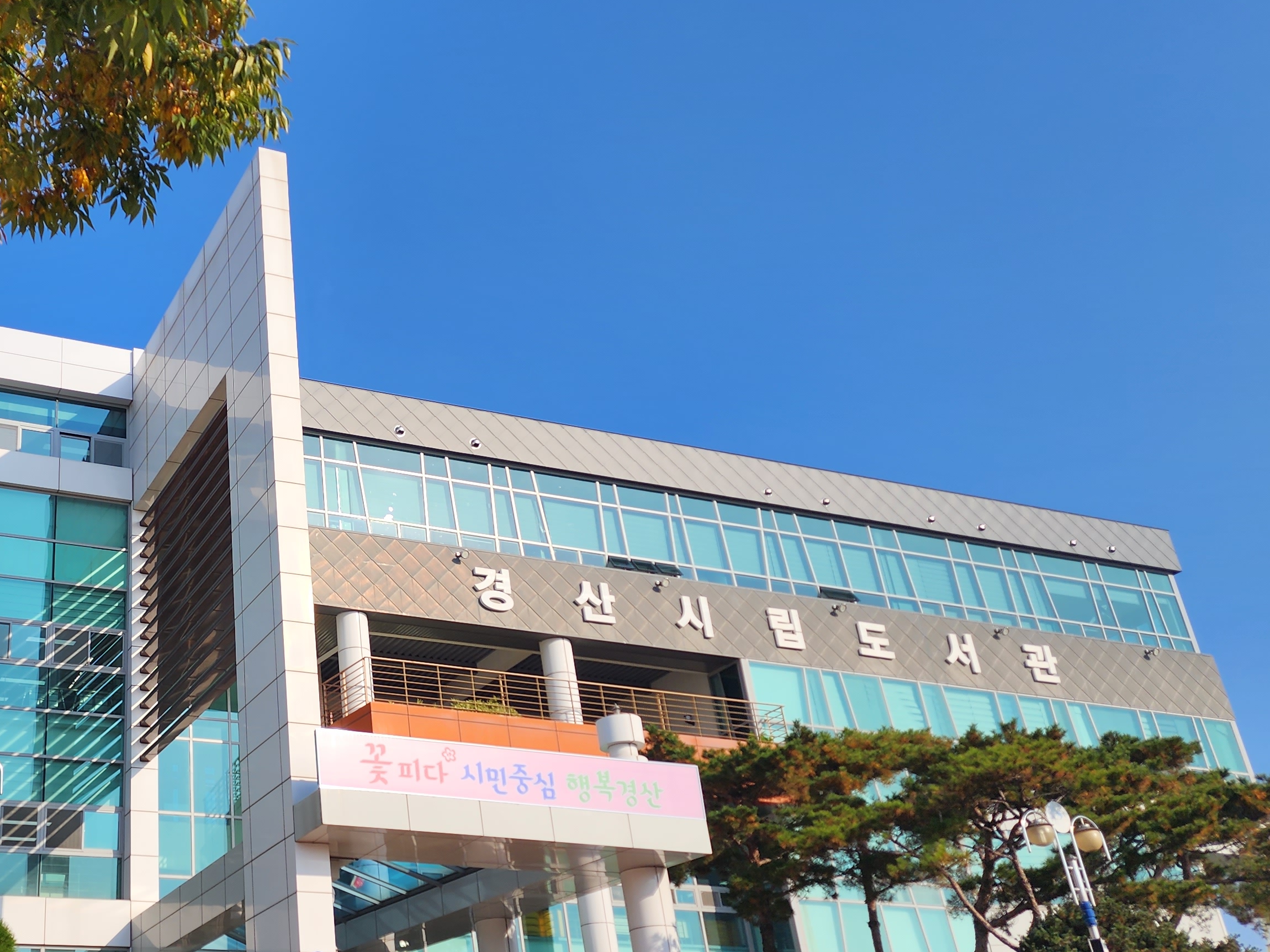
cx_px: 234
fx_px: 1468
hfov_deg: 44.3
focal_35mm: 40
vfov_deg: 35.9
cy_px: 531
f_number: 1.8
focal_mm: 6.4
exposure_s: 1/1468
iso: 12
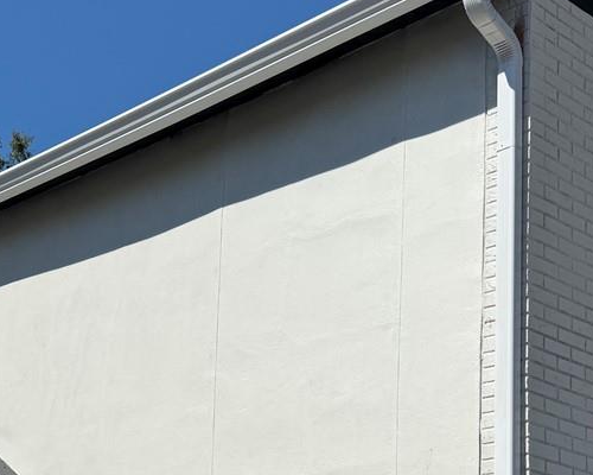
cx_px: 164
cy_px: 522
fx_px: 1316
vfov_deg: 19.6
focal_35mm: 75
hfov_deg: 25.2
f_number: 1.78
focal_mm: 6.76
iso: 80
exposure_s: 1/10309
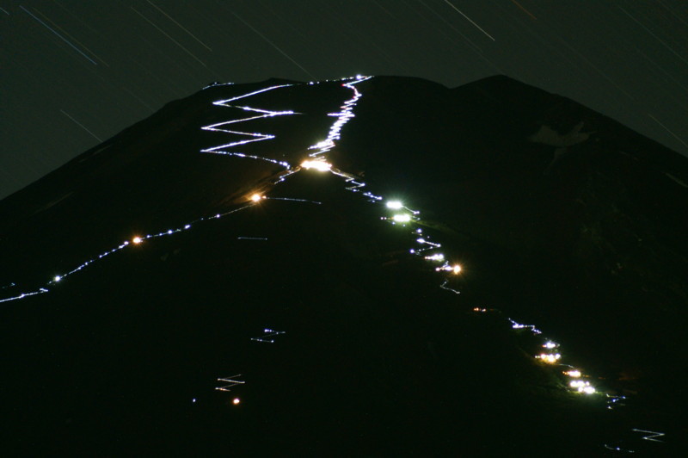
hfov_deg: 8.6
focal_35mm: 240
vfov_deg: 5.7
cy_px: 229
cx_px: 344
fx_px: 4583
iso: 400
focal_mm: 160
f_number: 5.6
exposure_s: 291
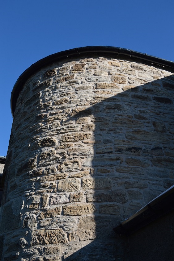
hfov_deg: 34.2
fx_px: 283
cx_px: 87
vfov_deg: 49.6
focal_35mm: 39
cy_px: 130
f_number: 6.3
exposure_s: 1/160
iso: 100
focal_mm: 26
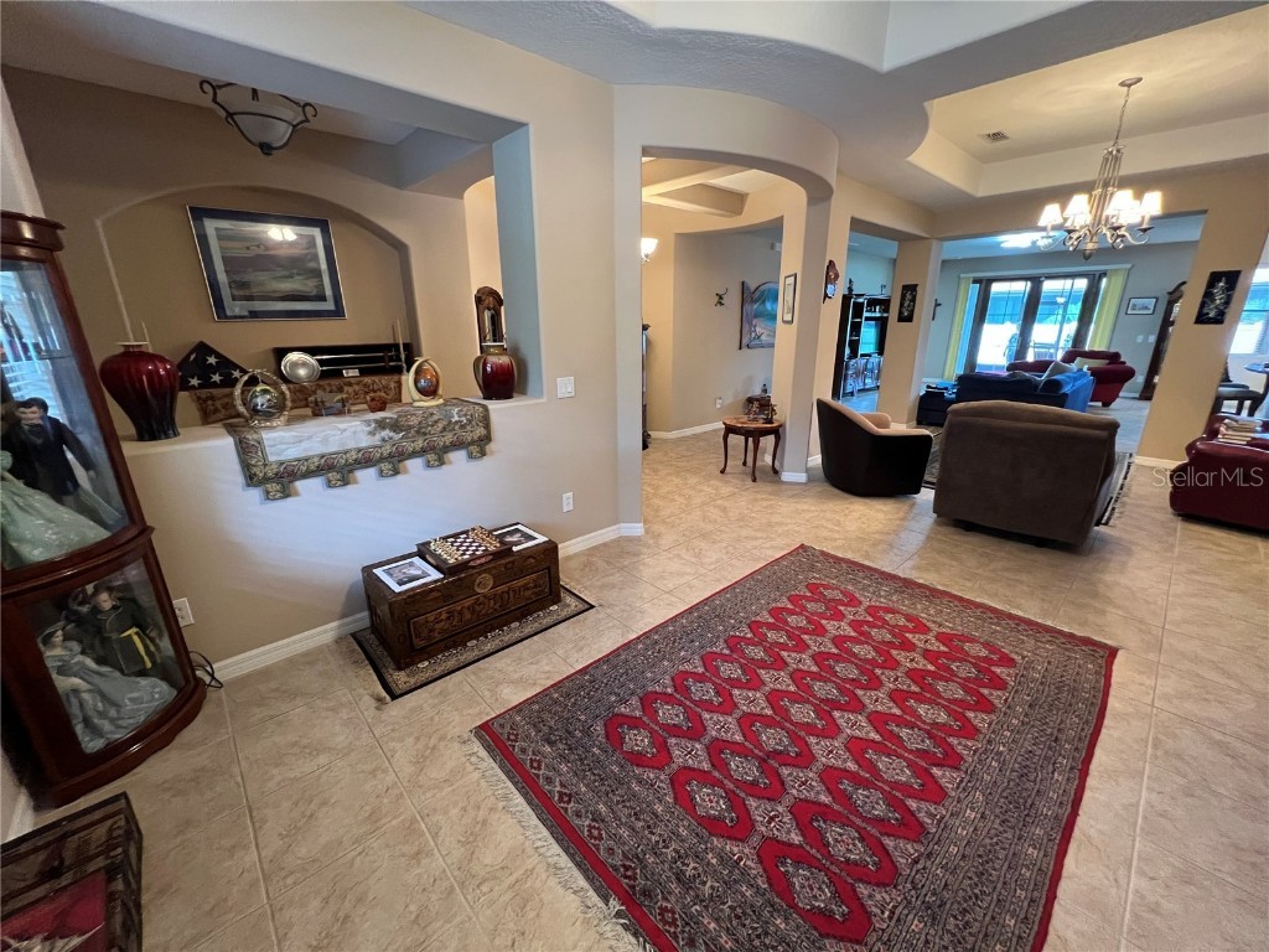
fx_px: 477
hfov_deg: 106.2
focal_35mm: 13
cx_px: 634
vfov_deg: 89.9
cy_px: 476
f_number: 1.8
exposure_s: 1/60
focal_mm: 1.57
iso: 640
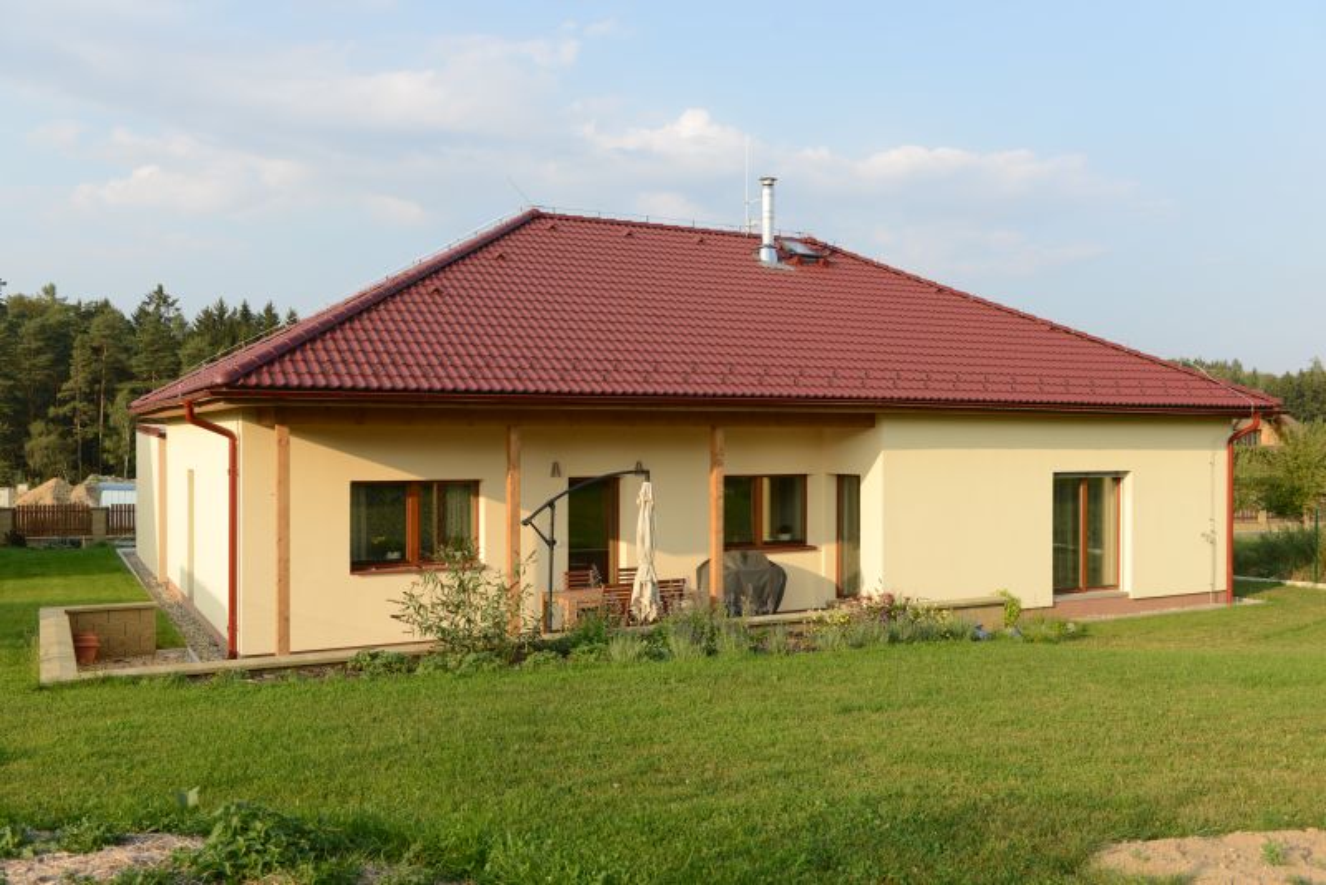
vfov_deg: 41.1
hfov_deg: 58.7
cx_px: 663
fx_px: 1179
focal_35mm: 32
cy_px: 442
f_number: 5.6
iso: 100
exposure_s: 1/160
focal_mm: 32
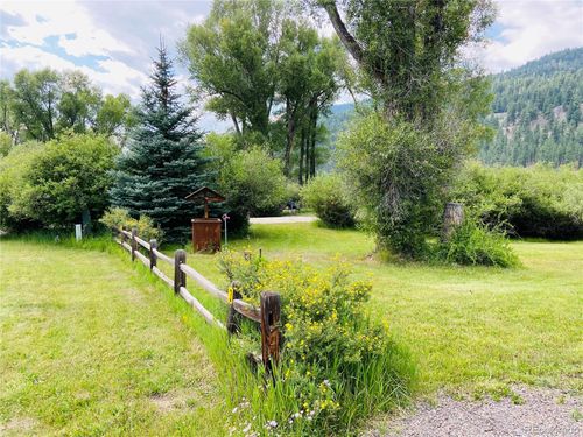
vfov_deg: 53.1
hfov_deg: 67.3
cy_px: 218
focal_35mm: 26
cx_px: 292
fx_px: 438
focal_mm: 4.25
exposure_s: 1/437
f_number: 1.8
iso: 32
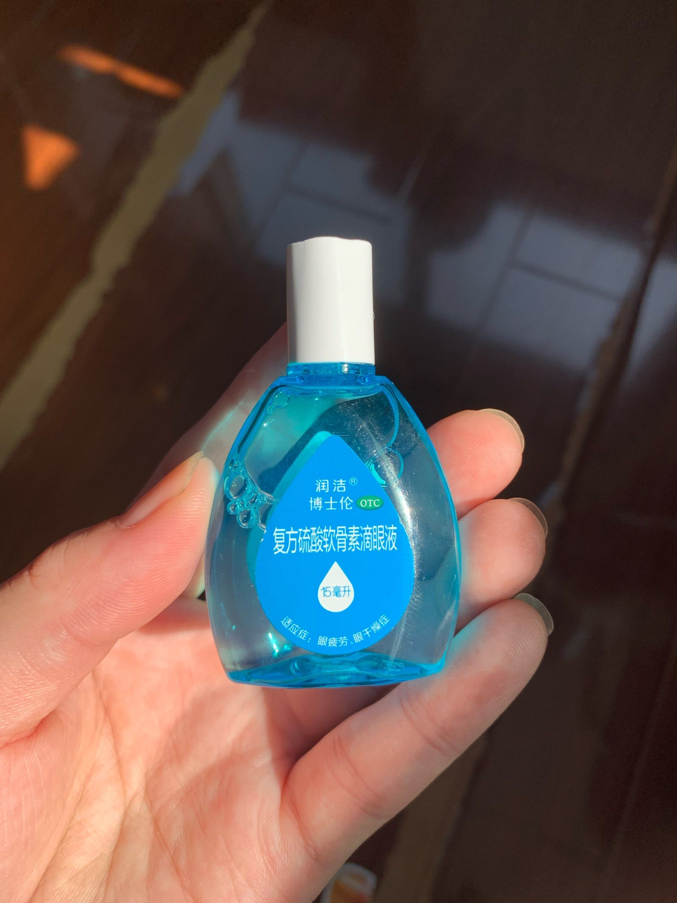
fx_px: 678
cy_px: 452
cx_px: 338
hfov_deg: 53.1
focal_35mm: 26
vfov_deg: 67.3
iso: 25
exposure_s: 1/815
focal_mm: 4.25
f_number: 1.8
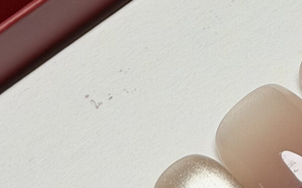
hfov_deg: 9.8
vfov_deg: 6.1
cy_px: -71
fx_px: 1752
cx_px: 282
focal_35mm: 213
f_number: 1.78
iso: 50
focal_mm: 6.76
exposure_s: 1/50
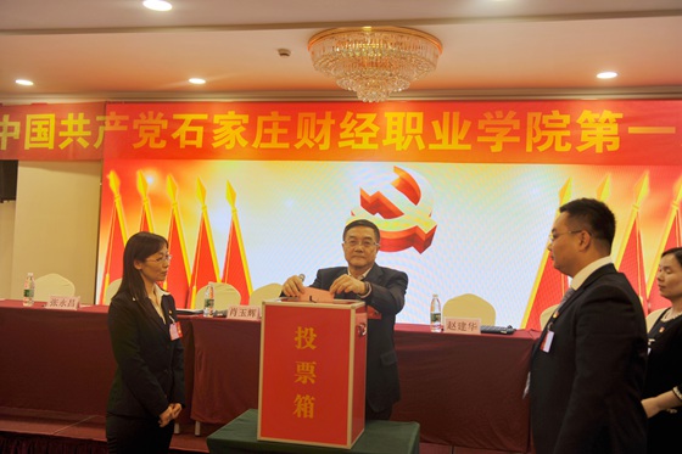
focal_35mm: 35
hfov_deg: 54.4
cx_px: 341
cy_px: 227
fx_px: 663
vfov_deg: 37.8
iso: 200
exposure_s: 1/60
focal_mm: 35
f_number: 4
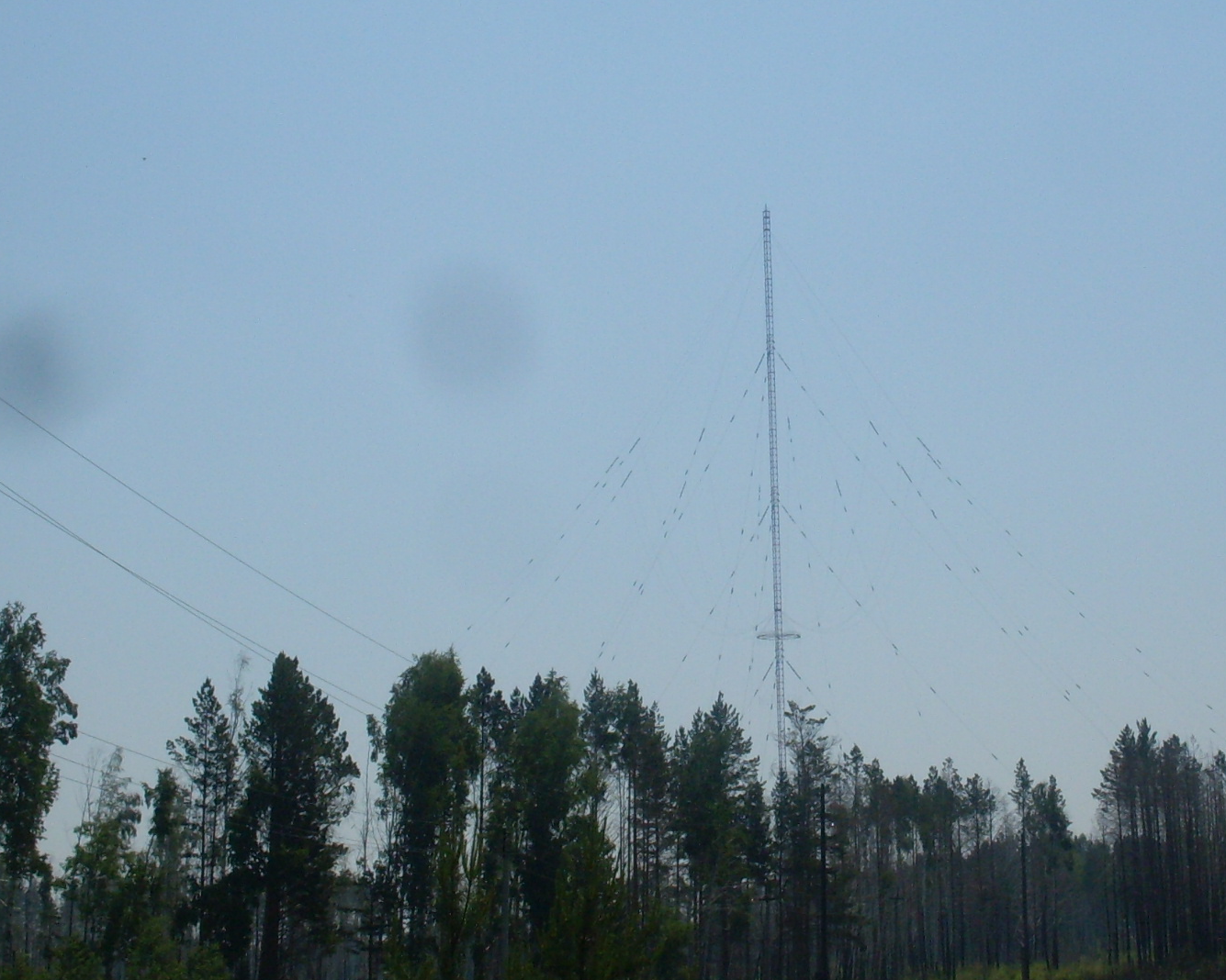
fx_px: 2613
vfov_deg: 21.2
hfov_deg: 26.2
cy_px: 373
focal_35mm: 72
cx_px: 857
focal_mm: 6.3
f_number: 8.4
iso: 80
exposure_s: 1/500
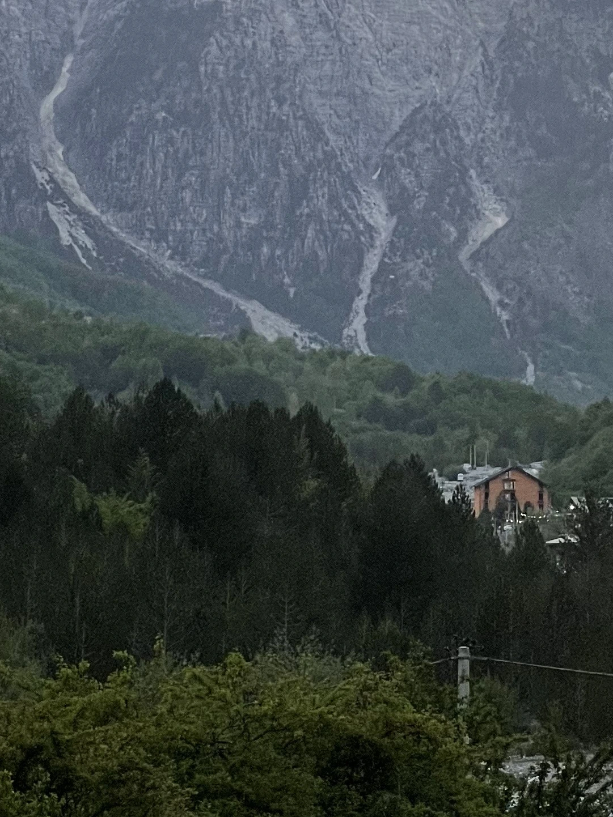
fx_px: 4228
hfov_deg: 8.3
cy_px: -186
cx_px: 354
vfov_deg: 10.8
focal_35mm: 179
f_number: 2.2
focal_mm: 7.5
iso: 64
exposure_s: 1/99
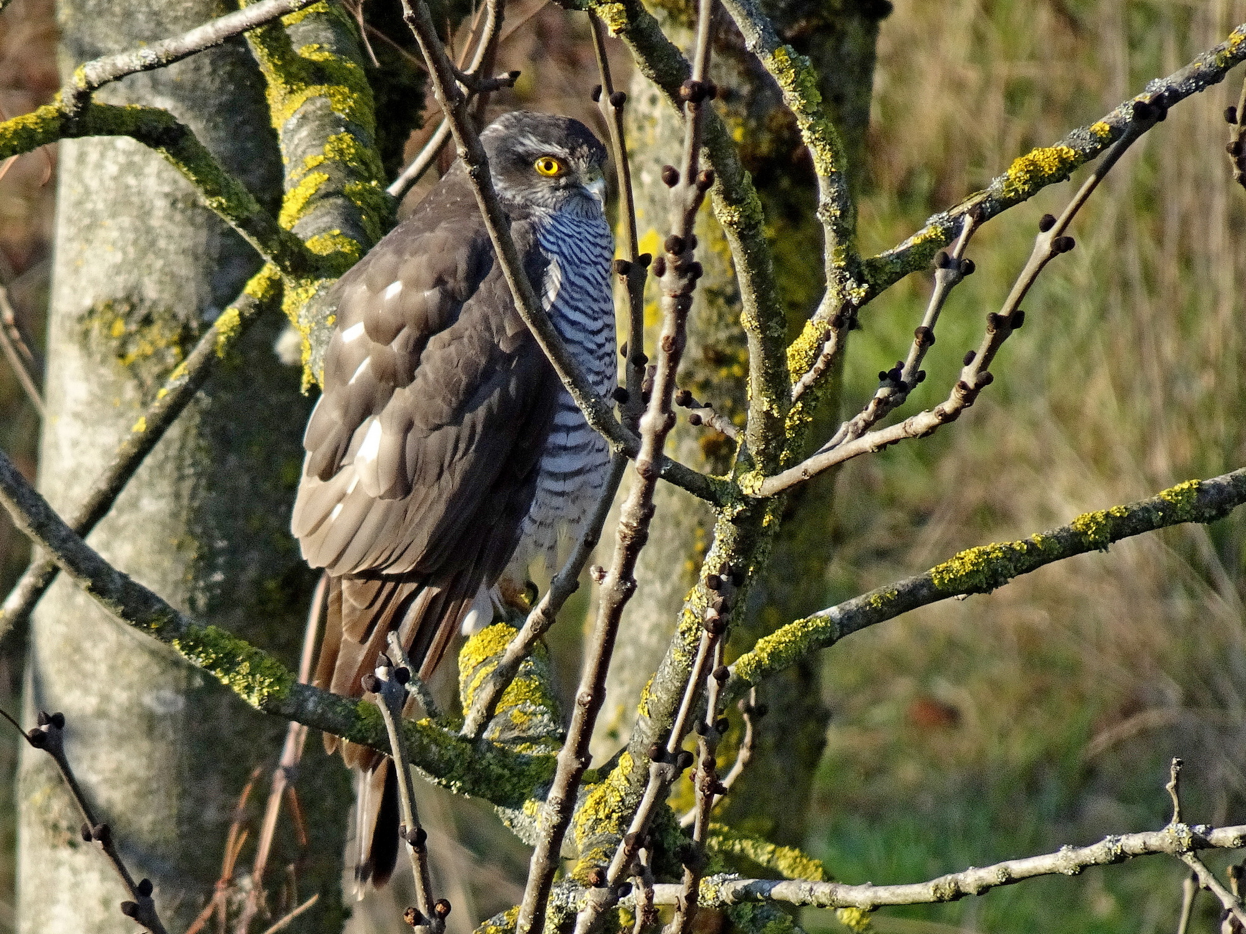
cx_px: 623
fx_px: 18501
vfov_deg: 2.9
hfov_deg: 3.9
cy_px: 467
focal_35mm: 514
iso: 160
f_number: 6.3
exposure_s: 1/250
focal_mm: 87.78
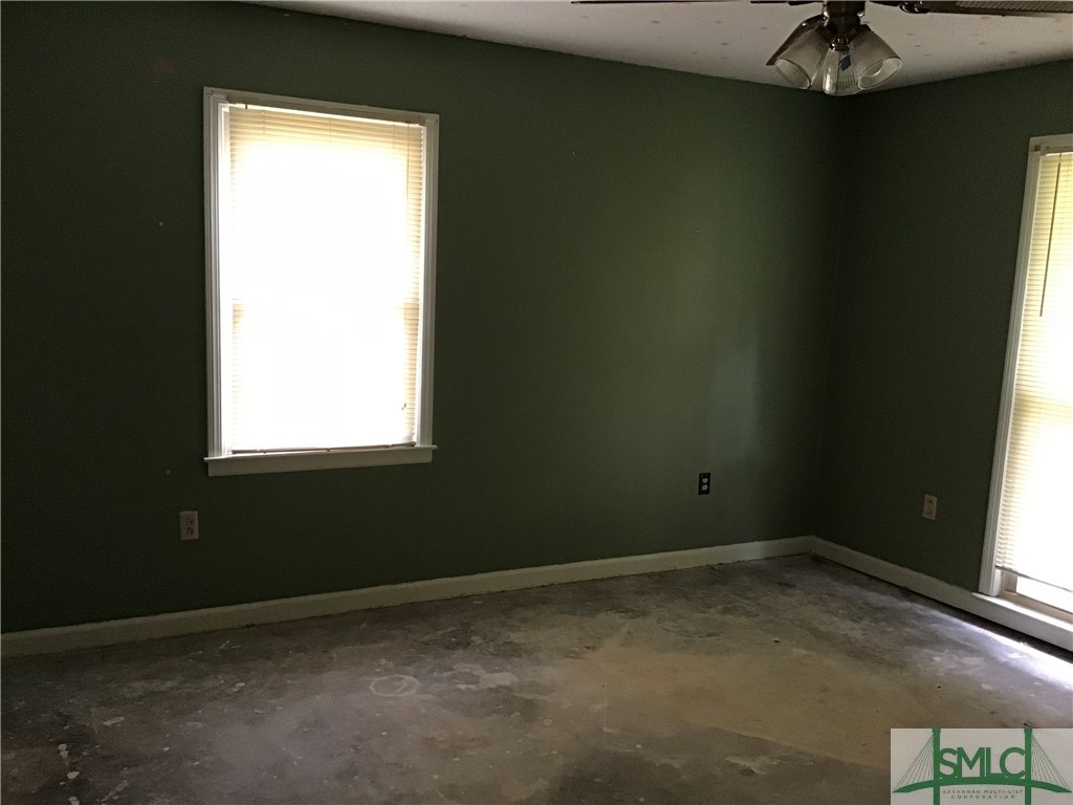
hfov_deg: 58.4
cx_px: 536
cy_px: 402
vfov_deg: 45.4
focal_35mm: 31
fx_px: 961
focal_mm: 3.3
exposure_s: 1/15
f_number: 2.4
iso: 200
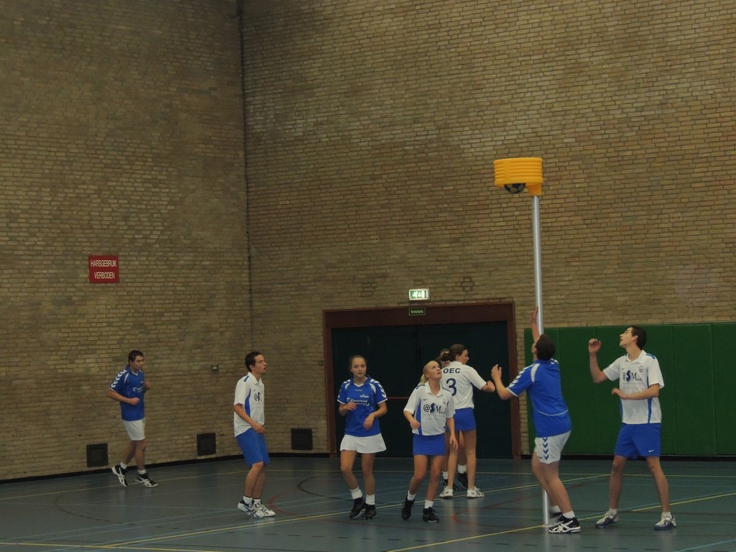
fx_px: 2126
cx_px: 368
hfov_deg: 19.6
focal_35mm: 100
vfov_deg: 14.8
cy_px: 276
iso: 800
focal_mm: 17.8
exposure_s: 1/60
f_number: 4.1
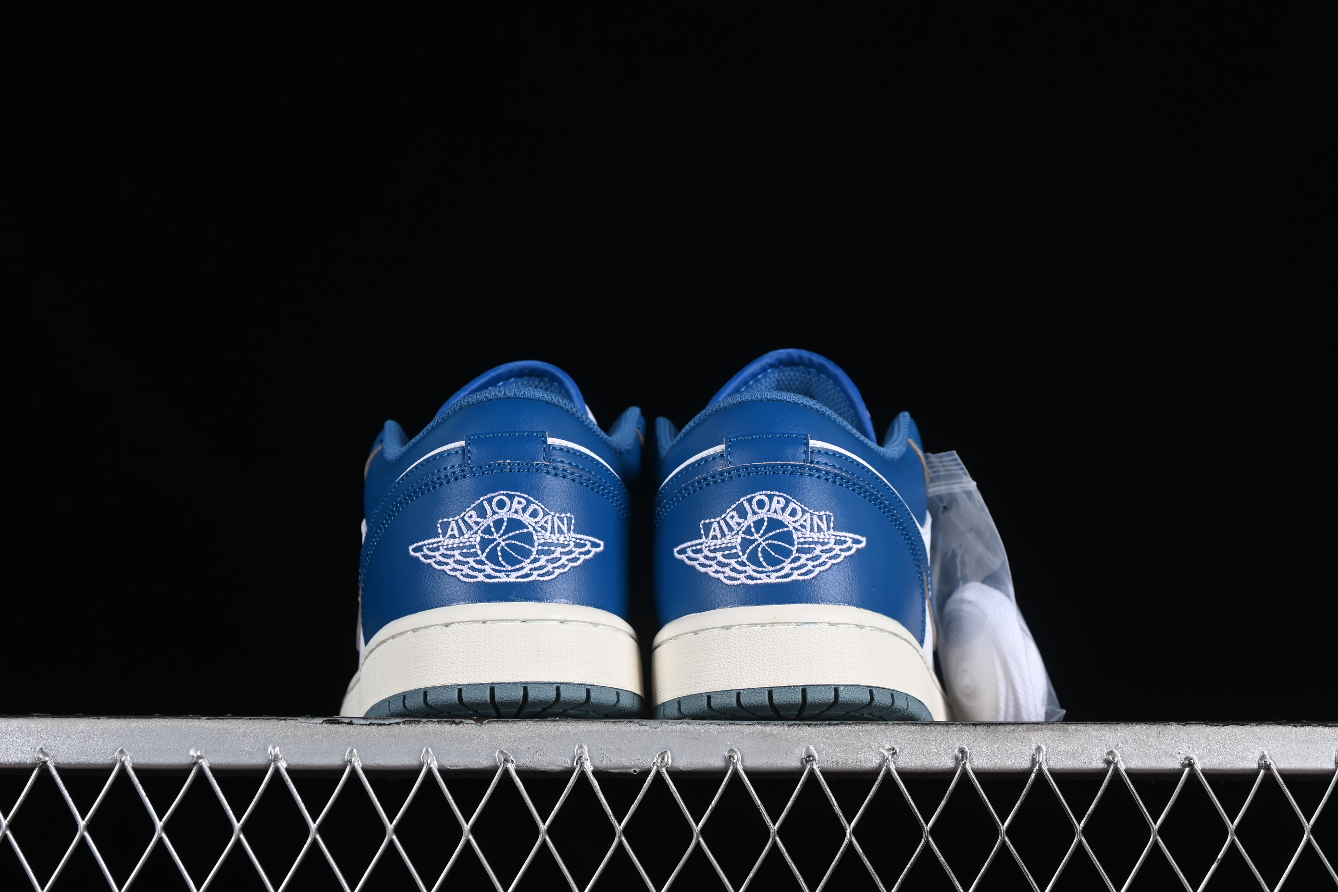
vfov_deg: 18.2
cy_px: 446
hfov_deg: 27.0
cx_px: 669
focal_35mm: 75
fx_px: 2787
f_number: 7.1
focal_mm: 50
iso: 160
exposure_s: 1/80
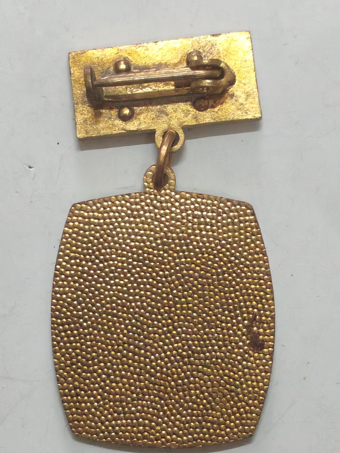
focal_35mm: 134
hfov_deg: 11.1
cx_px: 163
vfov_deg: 14.7
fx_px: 1755
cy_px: 249
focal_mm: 5.52
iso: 640
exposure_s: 1/33
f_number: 1.95
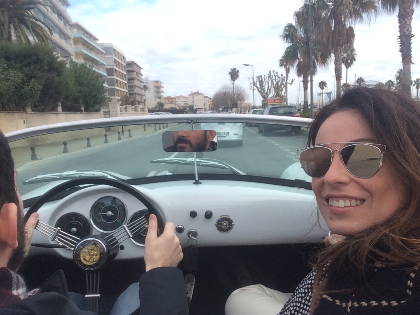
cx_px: 210
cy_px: 158
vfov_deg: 45.4
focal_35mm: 31
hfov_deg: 58.4
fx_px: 376
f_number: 2.4
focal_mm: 2.15
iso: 50
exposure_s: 1/605
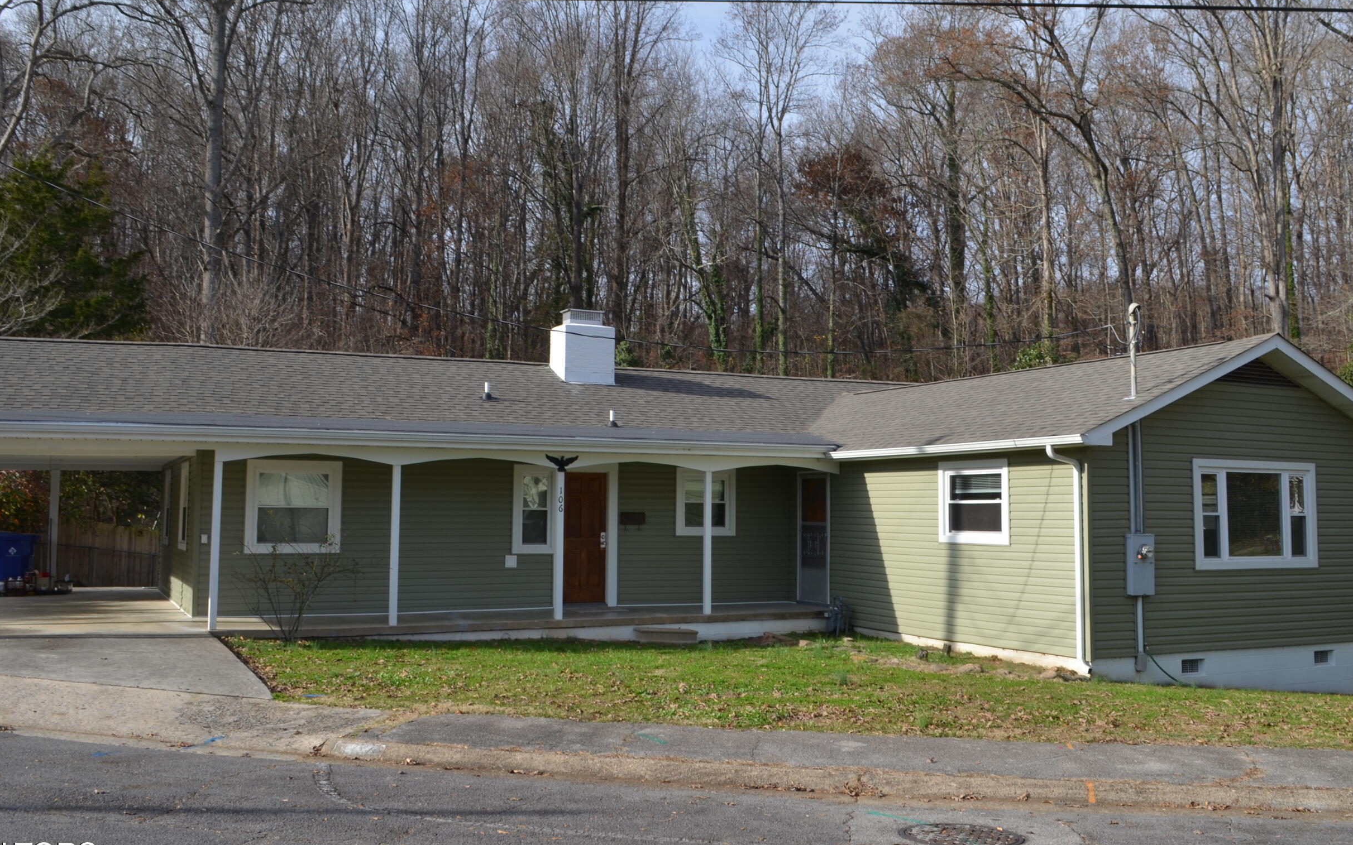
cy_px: 350
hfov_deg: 56.7
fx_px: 1254
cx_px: 702
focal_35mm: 34
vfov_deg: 37.2
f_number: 7.1
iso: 100
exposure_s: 1/160
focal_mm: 18
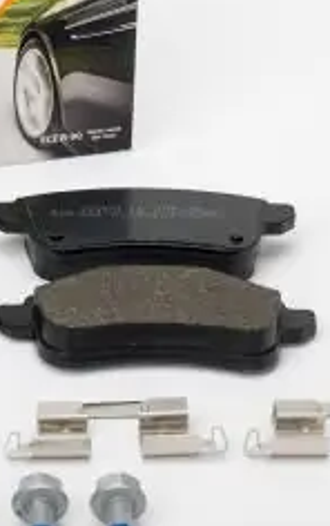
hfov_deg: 7.2
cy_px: 254
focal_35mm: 181
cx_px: -16
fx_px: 2598
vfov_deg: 11.6
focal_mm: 70
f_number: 10
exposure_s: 1/160
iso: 64
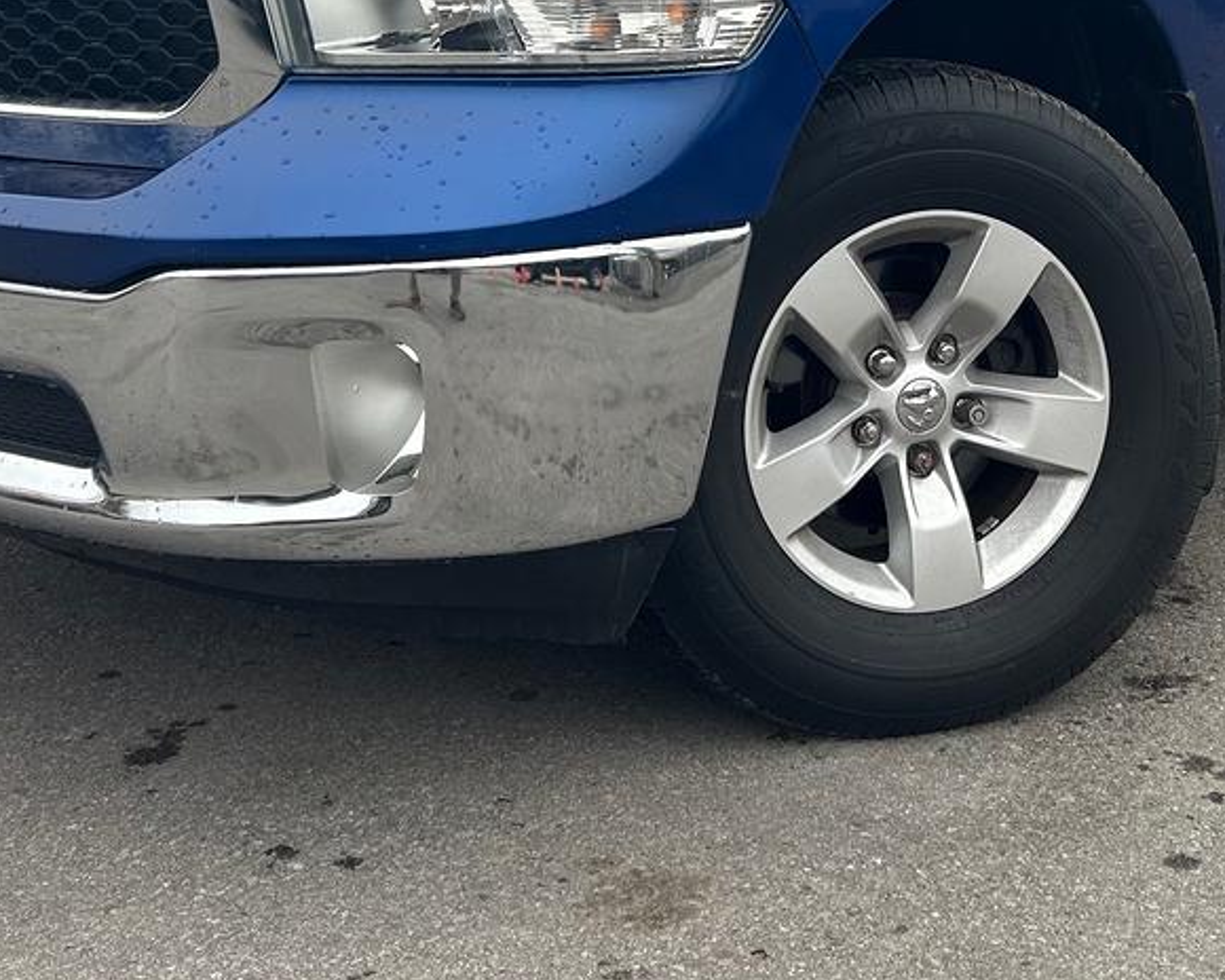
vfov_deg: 26.2
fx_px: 2030
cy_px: 93
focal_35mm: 56
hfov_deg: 33.3
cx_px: 800
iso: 50
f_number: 1.5
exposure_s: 1/646
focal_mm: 5.7
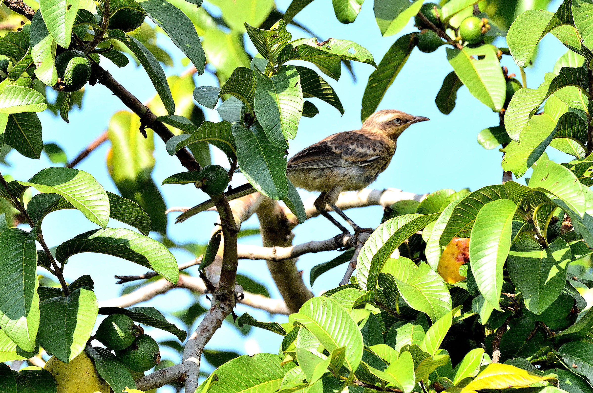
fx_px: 14793
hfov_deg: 2.3
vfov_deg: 1.5
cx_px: 296
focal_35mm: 900
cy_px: 196
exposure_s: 1/400
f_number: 14
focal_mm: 600
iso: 800
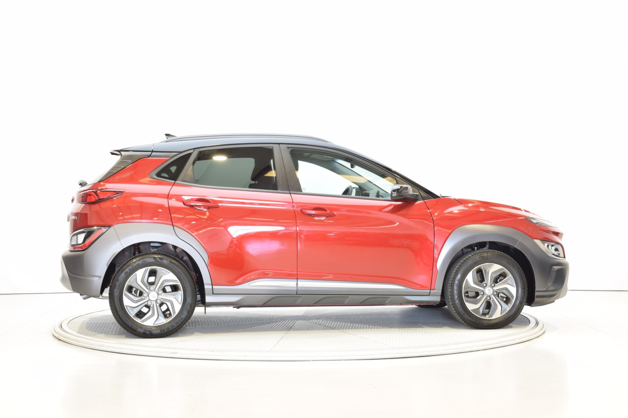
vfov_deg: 23.8
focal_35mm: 57
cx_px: 314
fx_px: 994
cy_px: 209
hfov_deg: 35.1
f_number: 11
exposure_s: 1/1.6
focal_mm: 38
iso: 100
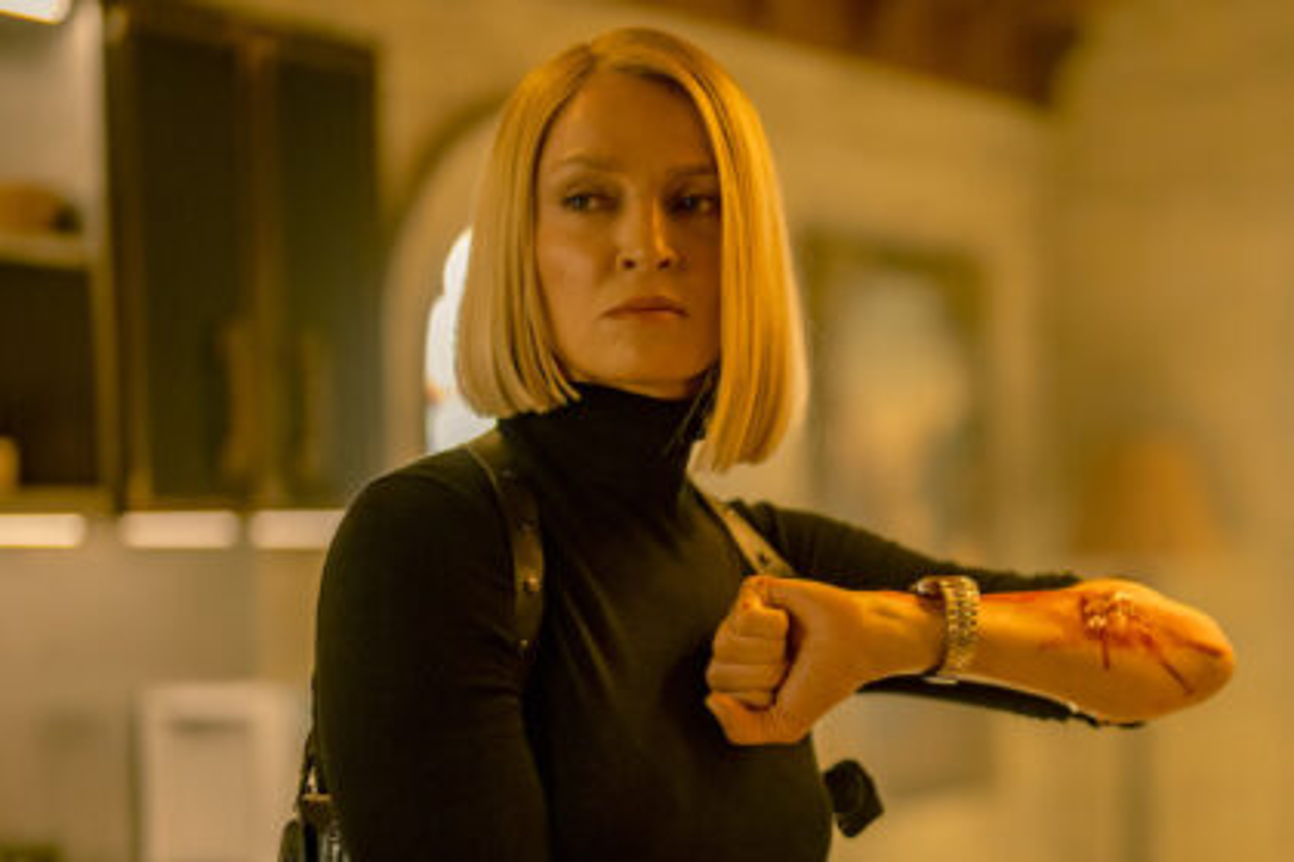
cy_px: 431
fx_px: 1797
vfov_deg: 27.0
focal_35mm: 50
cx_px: 647
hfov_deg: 39.6
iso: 1600
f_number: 1.2
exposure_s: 1/160
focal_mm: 50
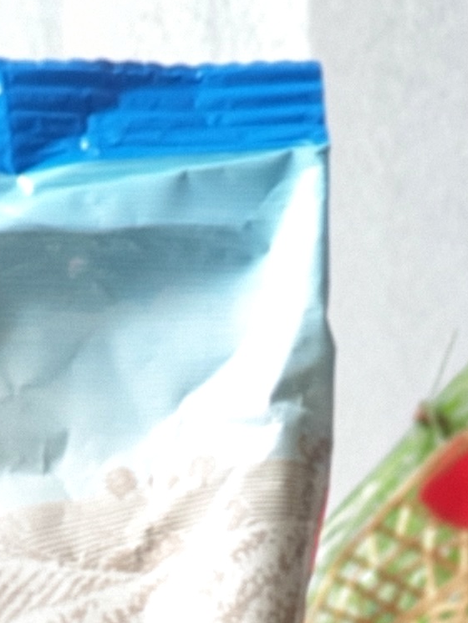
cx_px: 133
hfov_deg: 5.3
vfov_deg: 6.6
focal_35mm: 281
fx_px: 5063
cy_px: 1586
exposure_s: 1/33
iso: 100
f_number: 2.4
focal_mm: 6
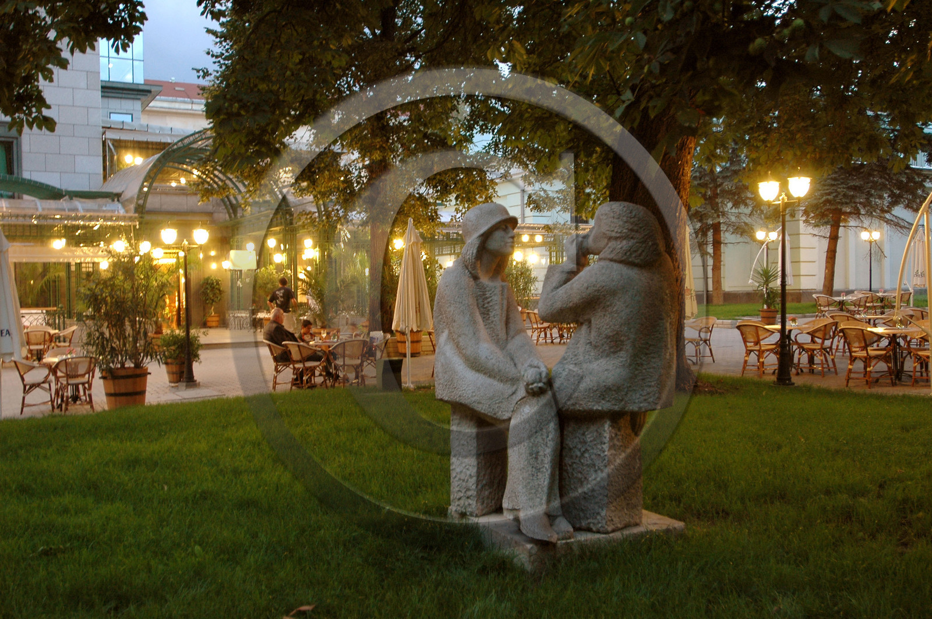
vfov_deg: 36.8
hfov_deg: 53.2
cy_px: 310
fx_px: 931
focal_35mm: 36
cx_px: 466
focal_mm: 24
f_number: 2.8
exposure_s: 1/8
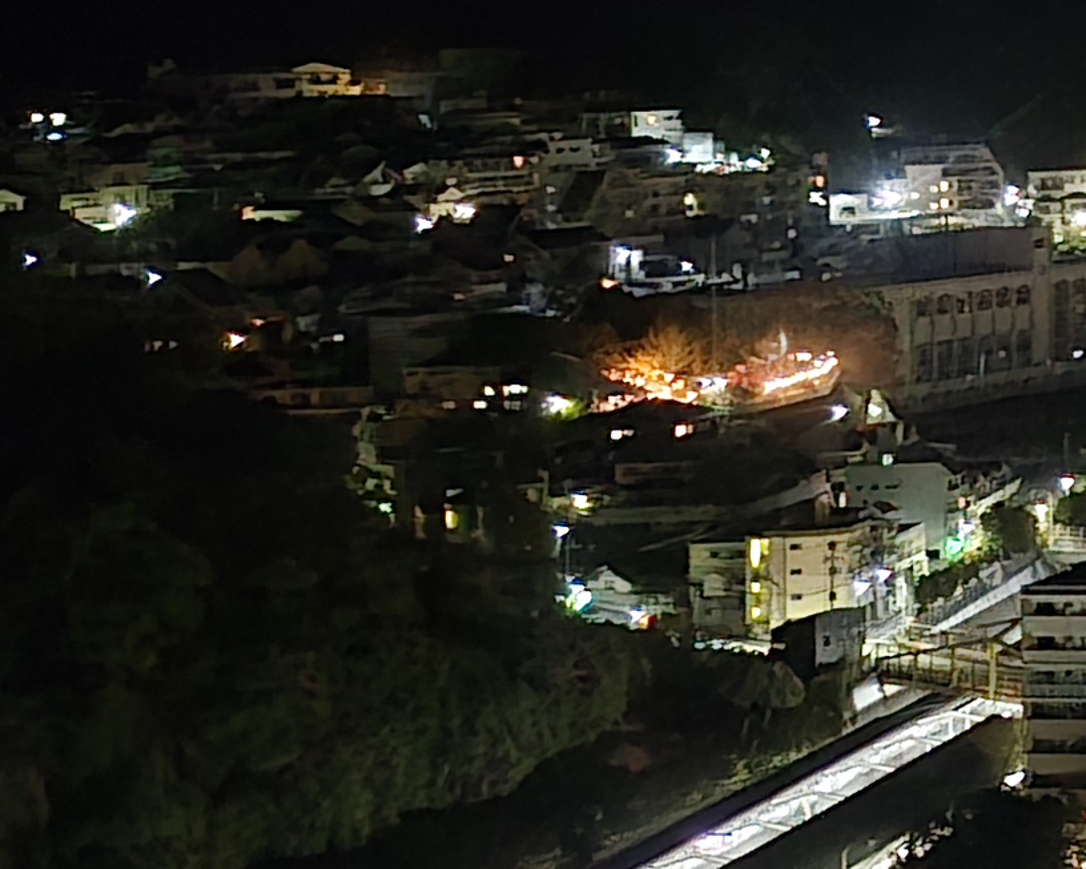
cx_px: 2529
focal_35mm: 110
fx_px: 3536
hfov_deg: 13.4
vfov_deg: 13.7
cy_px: -63
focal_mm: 5.4
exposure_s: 1/12
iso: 3200
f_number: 1.8
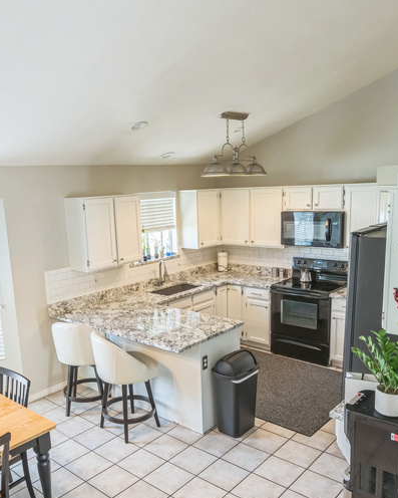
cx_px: 152
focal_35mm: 31
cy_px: 278
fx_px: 456
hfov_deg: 46.8
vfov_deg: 57.0
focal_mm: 16
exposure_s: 1/3
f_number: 8
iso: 200
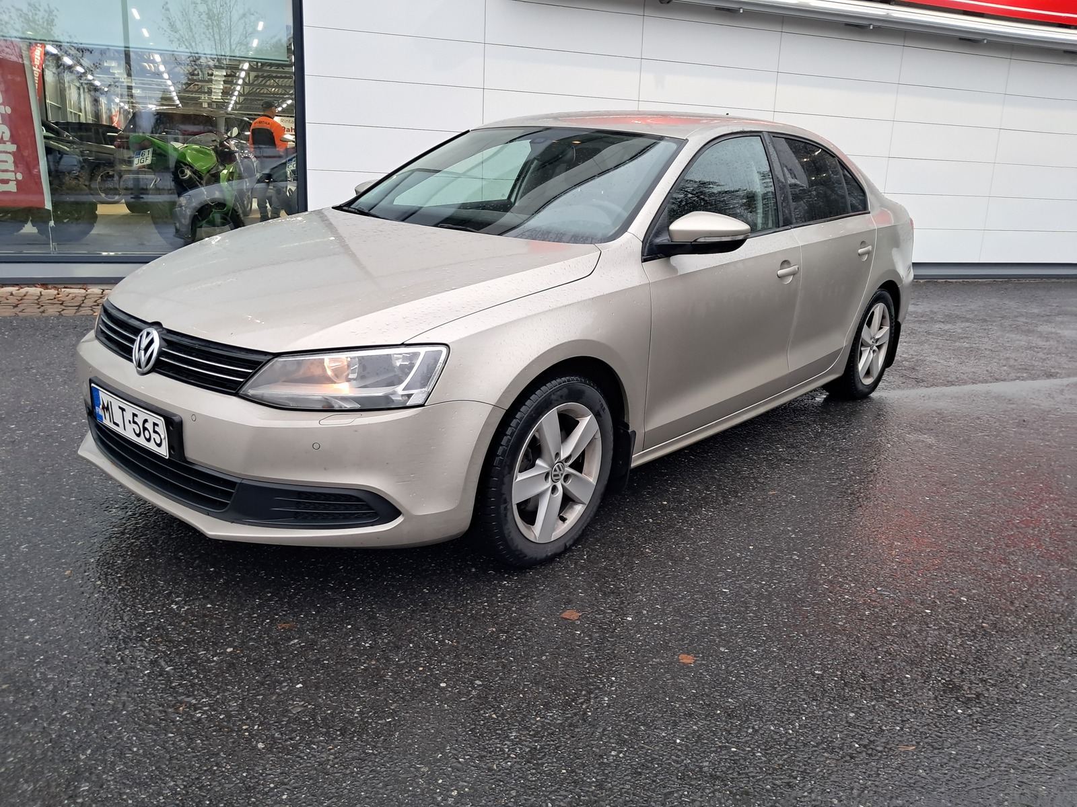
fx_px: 840
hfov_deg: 65.3
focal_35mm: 27
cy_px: 404
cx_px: 538
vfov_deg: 51.4
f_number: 1.8
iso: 160
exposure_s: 1/50
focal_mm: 4
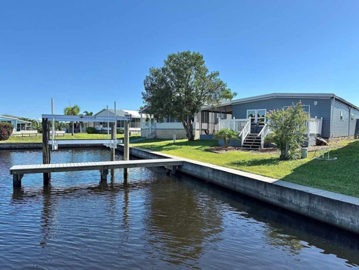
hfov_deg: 69.4
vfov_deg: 54.9
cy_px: 139
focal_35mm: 25
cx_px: 179
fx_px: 259
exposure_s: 1/3759
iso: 80
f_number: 1.78
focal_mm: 6.76
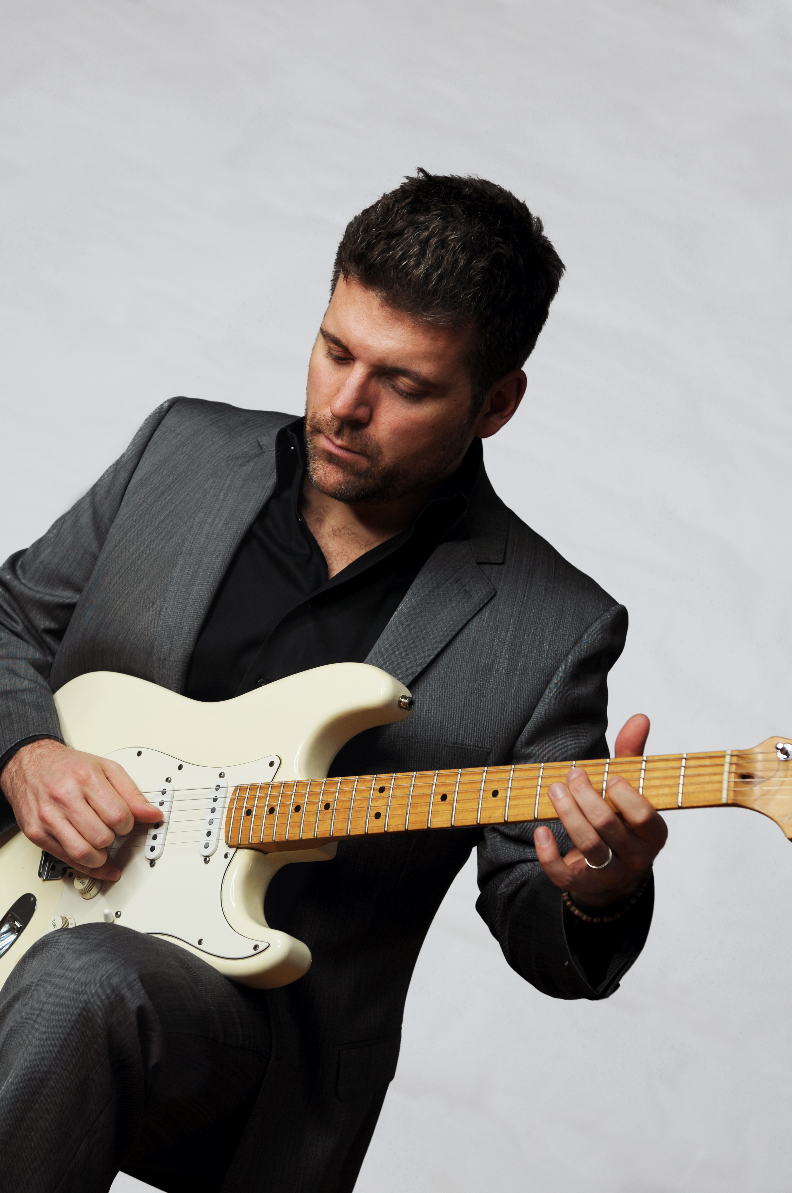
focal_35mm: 75
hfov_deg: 18.1
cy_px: 596
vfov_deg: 27.0
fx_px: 2481
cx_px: 396
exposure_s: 1/125
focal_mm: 50
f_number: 4
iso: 200
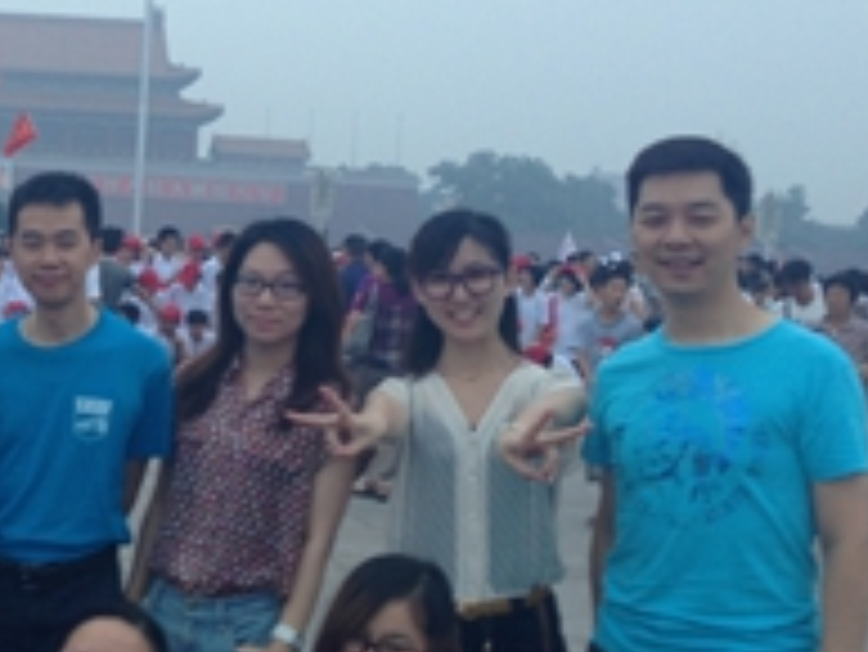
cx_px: -49
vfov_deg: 18.0
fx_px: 2057
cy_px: 274
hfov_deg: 22.7
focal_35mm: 82
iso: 50
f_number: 2.4
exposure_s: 1/24
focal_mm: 4.13
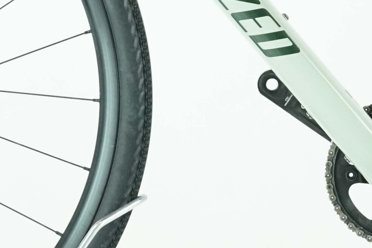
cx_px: 307
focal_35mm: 296
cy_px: -87
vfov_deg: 4.6
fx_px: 3059
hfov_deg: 6.9
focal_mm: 68
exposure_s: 1/200
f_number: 5.6
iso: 2500
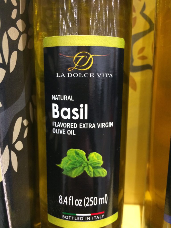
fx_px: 191
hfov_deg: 48.2
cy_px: 114
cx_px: 86
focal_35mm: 29
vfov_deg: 61.7
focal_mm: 4.15
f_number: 2.2
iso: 320
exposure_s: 1/20
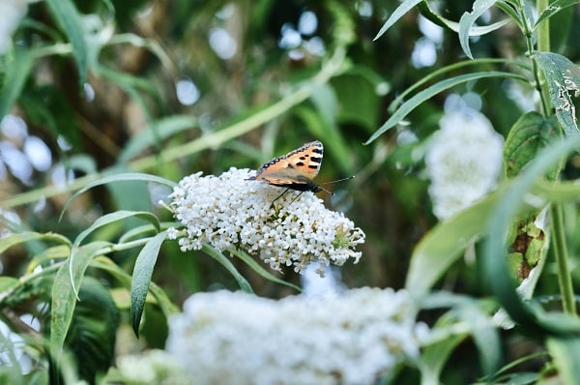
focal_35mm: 135
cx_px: 290
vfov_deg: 10.1
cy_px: 192
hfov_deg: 15.2
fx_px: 2171
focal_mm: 90
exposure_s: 1/60
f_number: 9
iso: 360
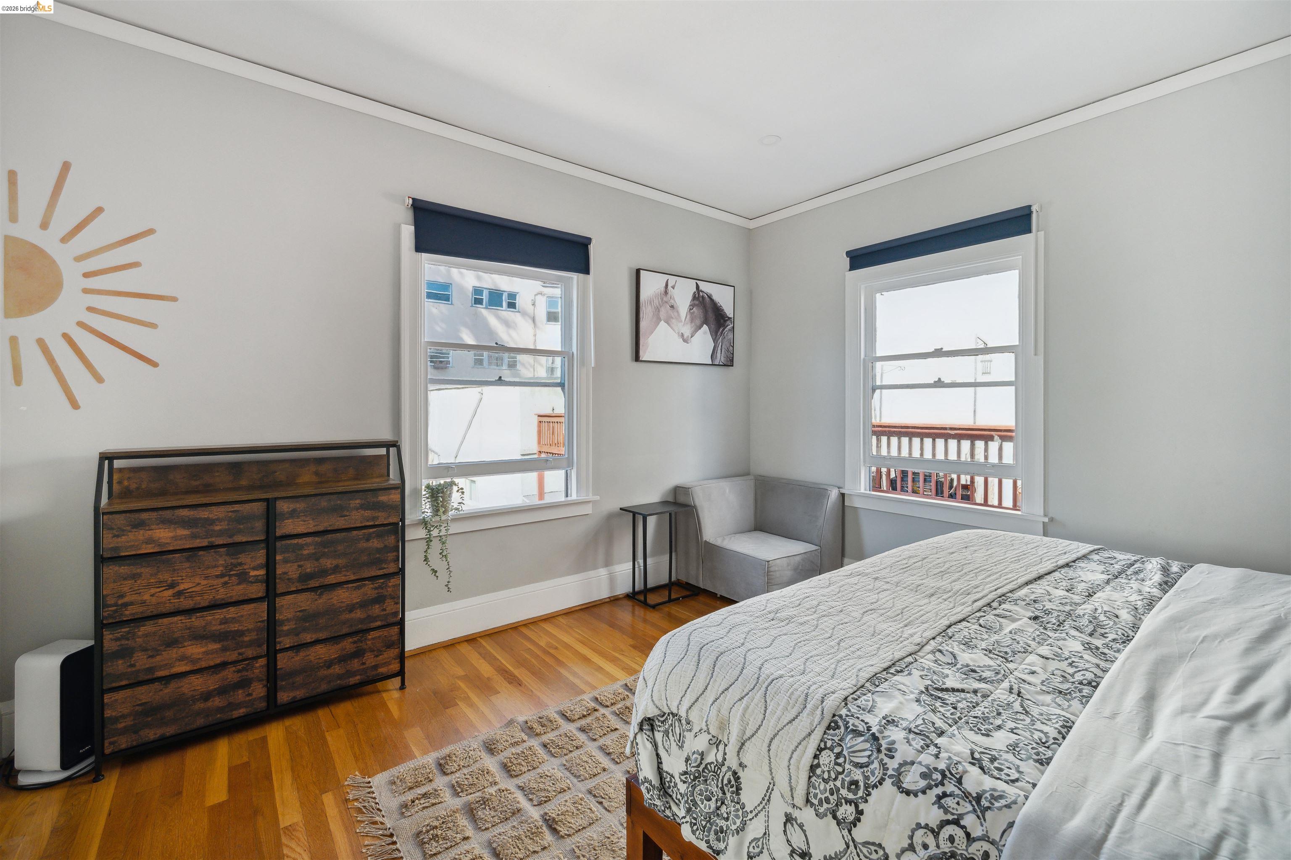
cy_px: 430
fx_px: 502
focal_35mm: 14
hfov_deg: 104.3
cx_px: 646
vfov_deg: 81.2
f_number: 8
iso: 800
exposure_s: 1/90
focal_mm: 14
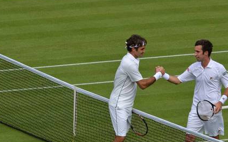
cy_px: 41
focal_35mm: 530
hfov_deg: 4.0
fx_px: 3292
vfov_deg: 2.5
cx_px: 96
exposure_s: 1/640
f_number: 5.6
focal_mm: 210
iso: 100
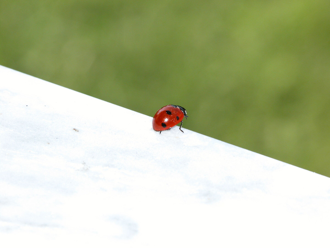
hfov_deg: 7.2
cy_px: 124
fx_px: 2631
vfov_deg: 5.4
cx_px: 165
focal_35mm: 276
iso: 100
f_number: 7.4
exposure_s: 1/138
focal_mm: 71.2
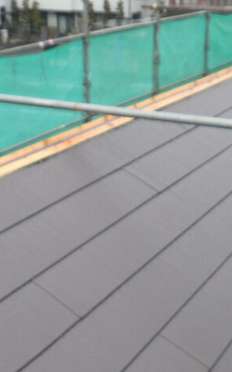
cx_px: 137
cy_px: 214
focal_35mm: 65
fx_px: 658
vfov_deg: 31.5
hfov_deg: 20.0
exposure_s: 1/100
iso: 125
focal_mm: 5
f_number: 3.5
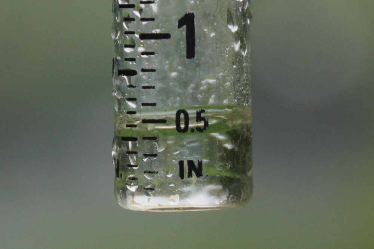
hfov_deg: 9.2
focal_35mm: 225
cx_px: 187
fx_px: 2337
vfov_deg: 6.1
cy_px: 124
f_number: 6.3
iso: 1000
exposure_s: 1/250
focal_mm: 150
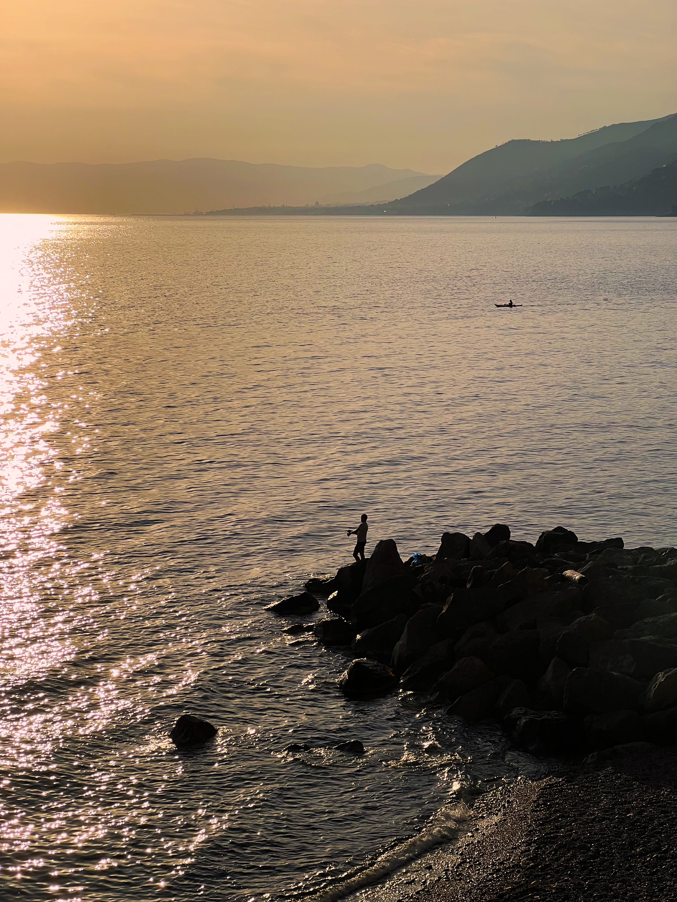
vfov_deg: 25.3
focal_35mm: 77
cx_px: 338
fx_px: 2008
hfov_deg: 19.1
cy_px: 451
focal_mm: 9
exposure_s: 1/2801
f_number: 2.8
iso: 25
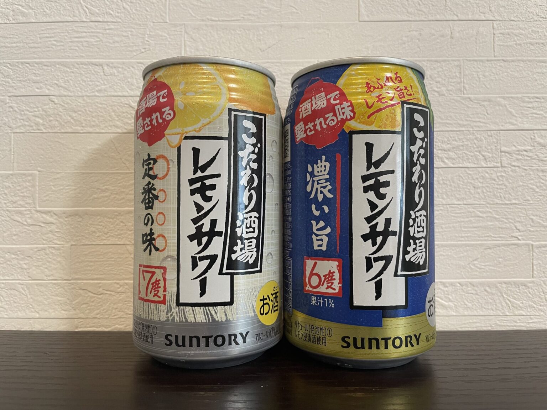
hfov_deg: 67.3
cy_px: 205
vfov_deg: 53.1
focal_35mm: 26
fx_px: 411
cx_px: 274
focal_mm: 4.2
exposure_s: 1/50
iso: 100
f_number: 1.6
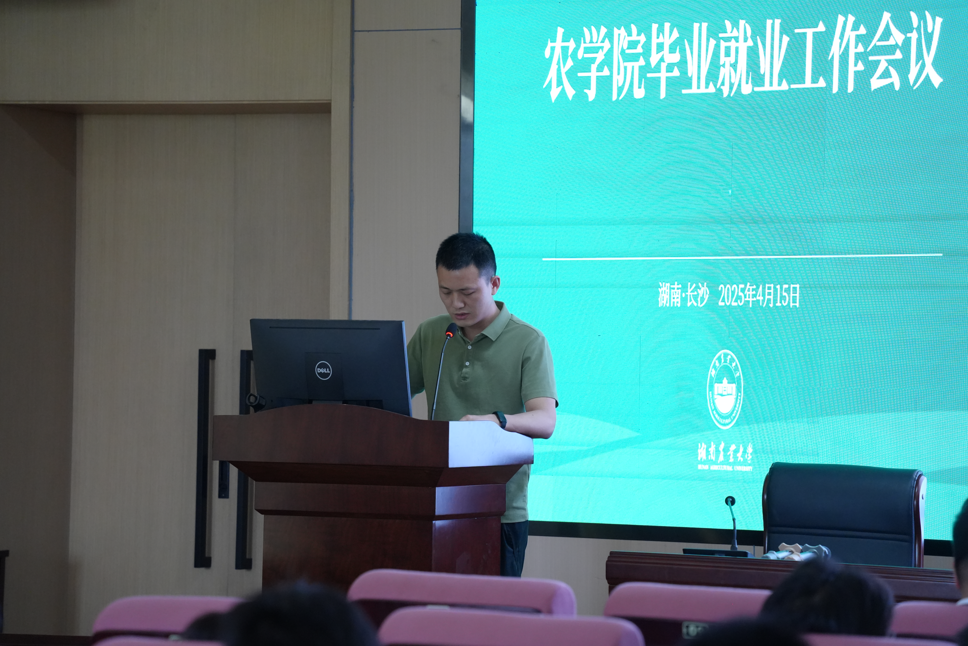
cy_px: 323
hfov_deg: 15.5
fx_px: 3549
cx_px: 484
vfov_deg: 10.4
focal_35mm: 132
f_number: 5
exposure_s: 1/160
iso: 4000
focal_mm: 132
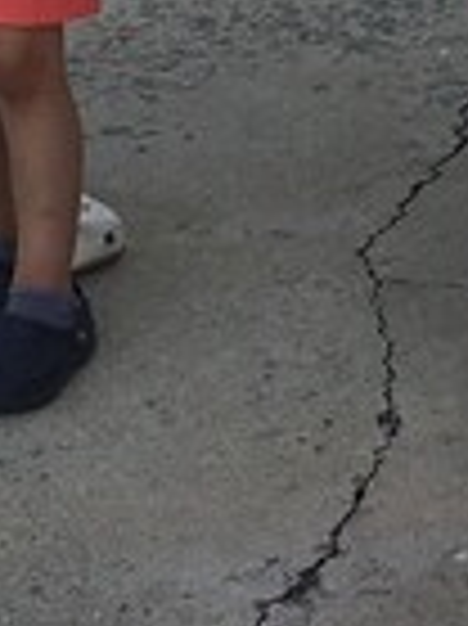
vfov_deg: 8.2
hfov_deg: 6.5
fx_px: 4134
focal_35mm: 229
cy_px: -608
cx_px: 484
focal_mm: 4.15
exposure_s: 1/1221
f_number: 2.2
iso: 25
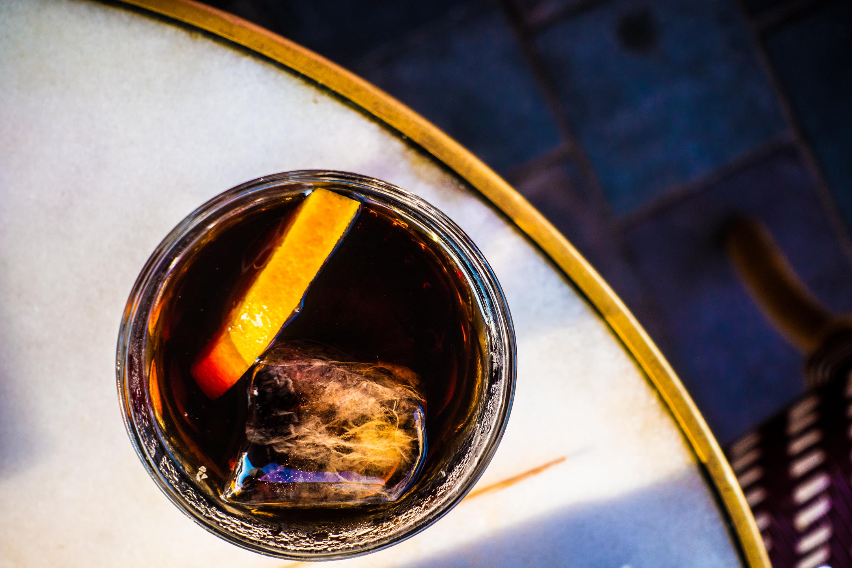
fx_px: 1657
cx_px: 426
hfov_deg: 28.8
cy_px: 284
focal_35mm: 70
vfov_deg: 19.5
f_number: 4
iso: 320
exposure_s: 1/160
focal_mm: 25.7
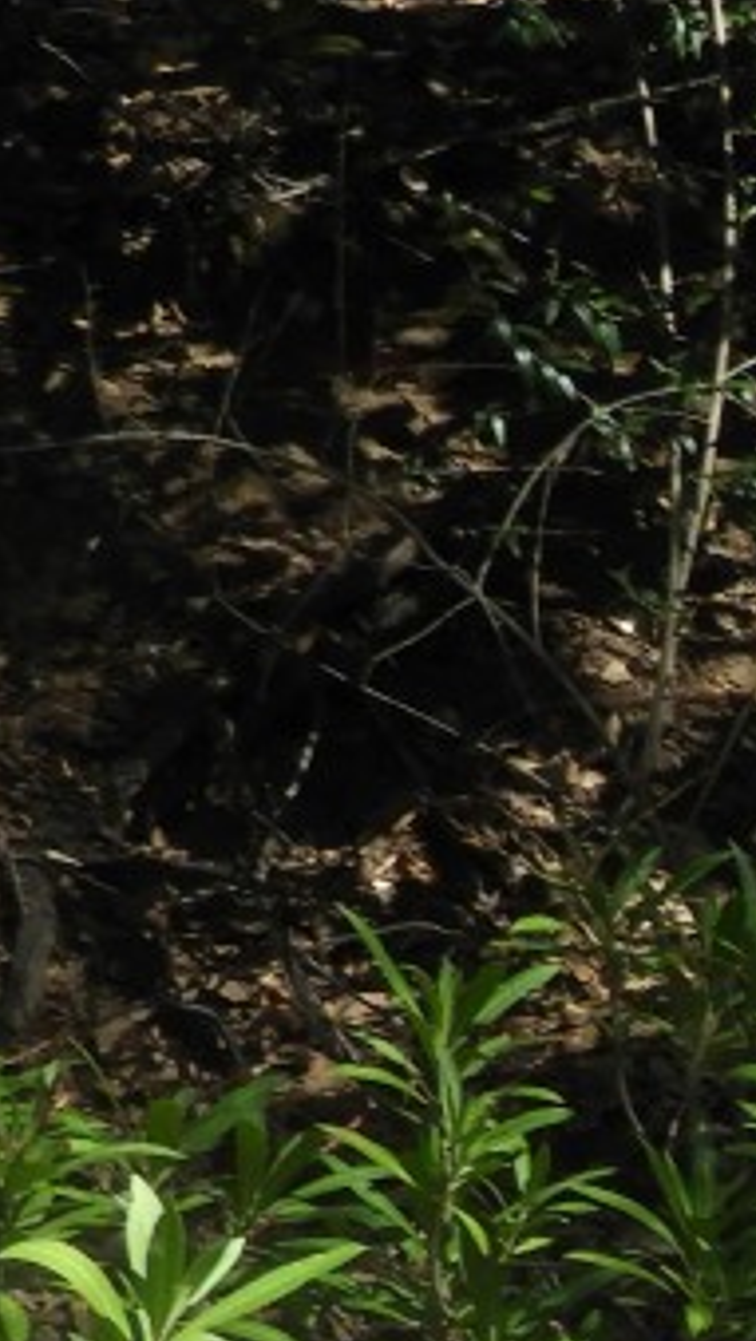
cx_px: 2367
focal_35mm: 393
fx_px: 13988
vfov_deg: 5.5
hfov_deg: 3.0
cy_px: 1654
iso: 100
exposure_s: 1/250
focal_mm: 15.2
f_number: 4.5
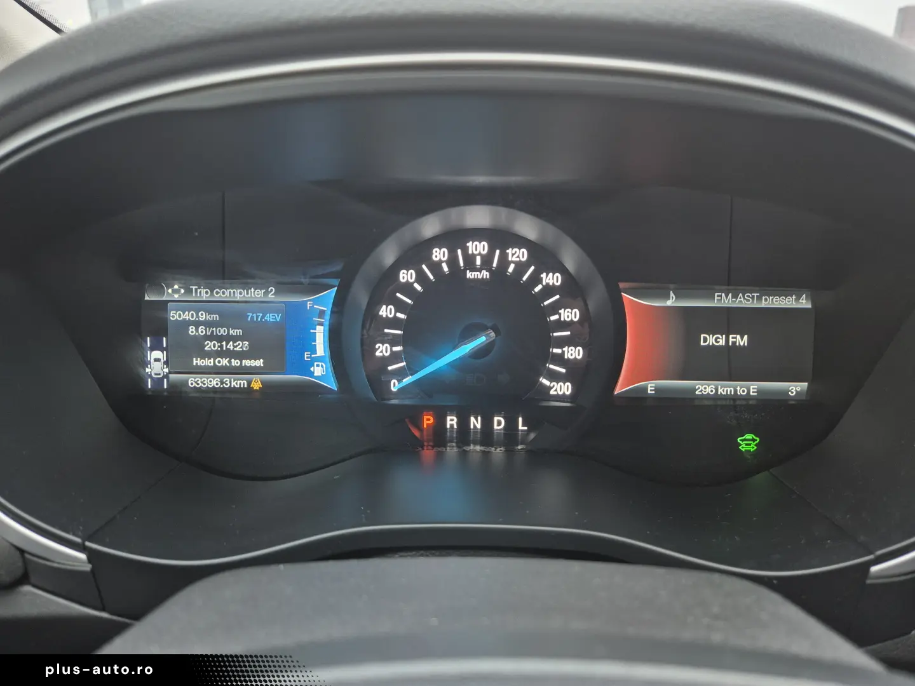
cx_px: 458
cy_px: 343
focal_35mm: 23
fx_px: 608
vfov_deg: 58.9
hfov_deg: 73.9
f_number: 1.8
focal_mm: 5.4
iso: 400
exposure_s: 1/31
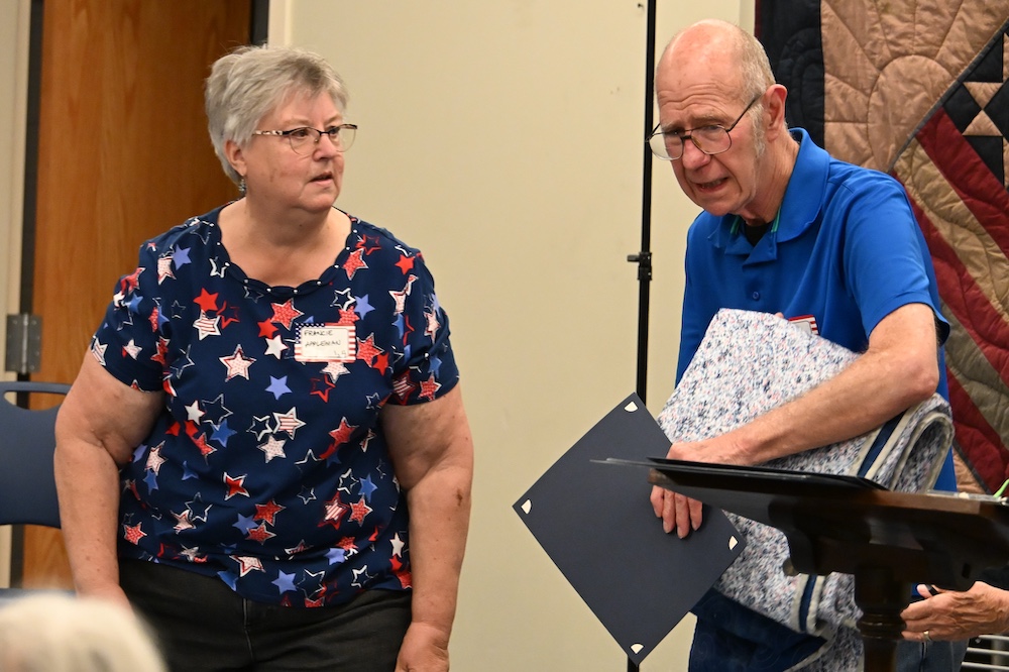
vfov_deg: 8.3
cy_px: 336
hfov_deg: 12.5
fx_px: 4623
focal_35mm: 165
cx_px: 504
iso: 6400
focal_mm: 165
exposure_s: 1/200
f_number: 7.6
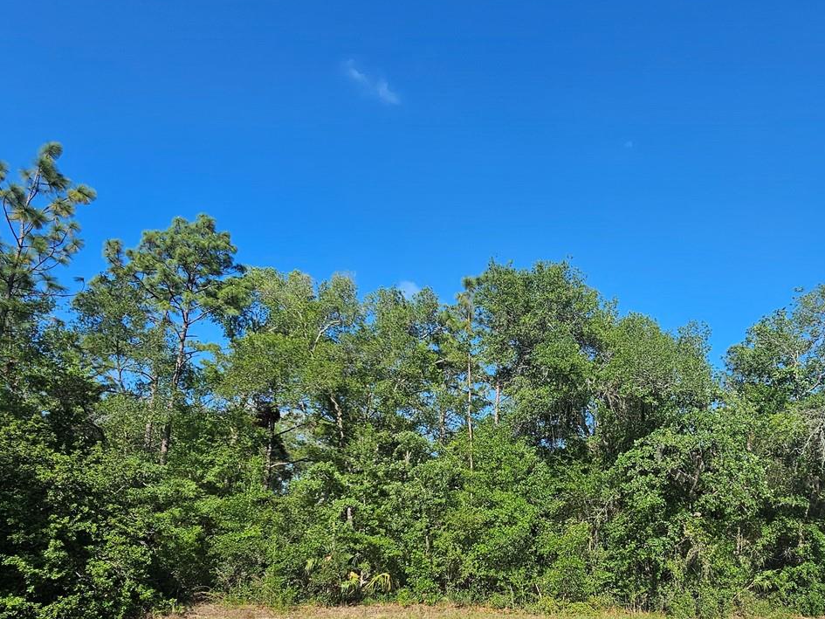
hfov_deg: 75.4
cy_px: 417
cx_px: 503
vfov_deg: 59.5
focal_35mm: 22
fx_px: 524
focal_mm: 2.2
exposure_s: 1/1700
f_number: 2.2
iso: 50
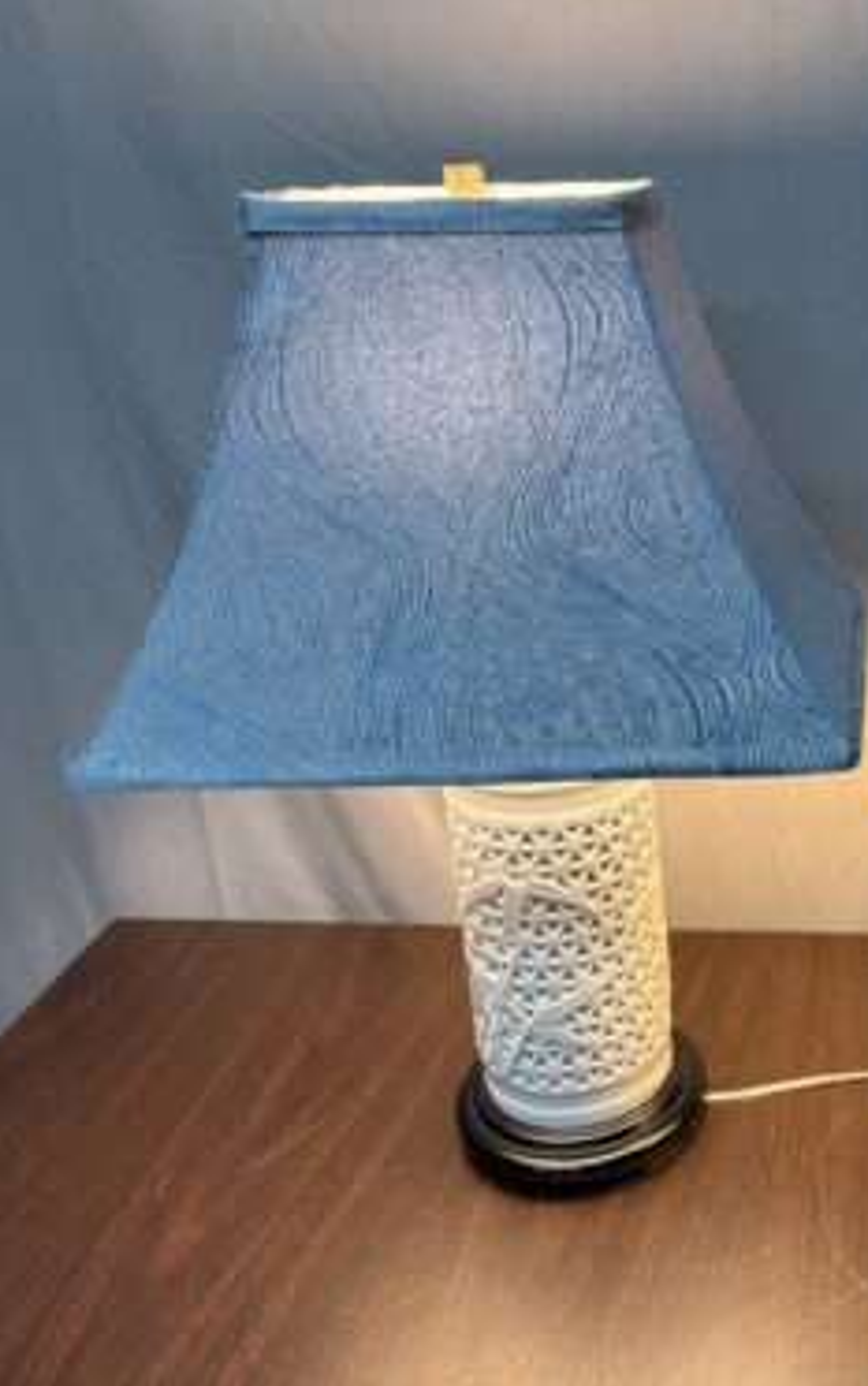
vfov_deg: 52.7
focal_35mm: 37
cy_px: 691
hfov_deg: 31.5
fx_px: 1398
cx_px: 898
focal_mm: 5.96
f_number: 1.6
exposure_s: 1/120
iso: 160
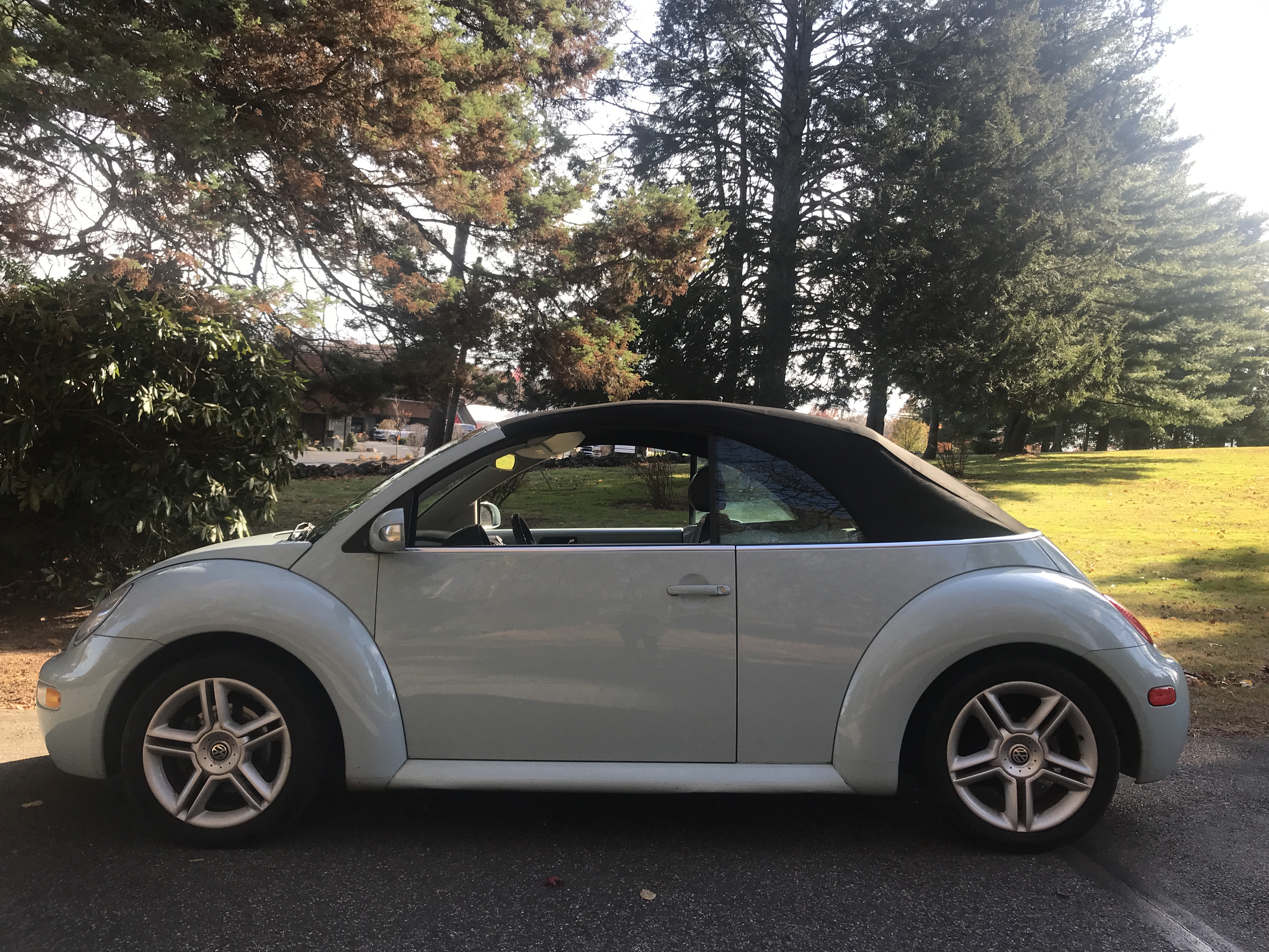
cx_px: 634
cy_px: 476
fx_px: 1026
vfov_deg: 49.7
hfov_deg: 63.4
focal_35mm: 28
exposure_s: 1/553
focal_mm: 3.99
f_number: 1.8
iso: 20
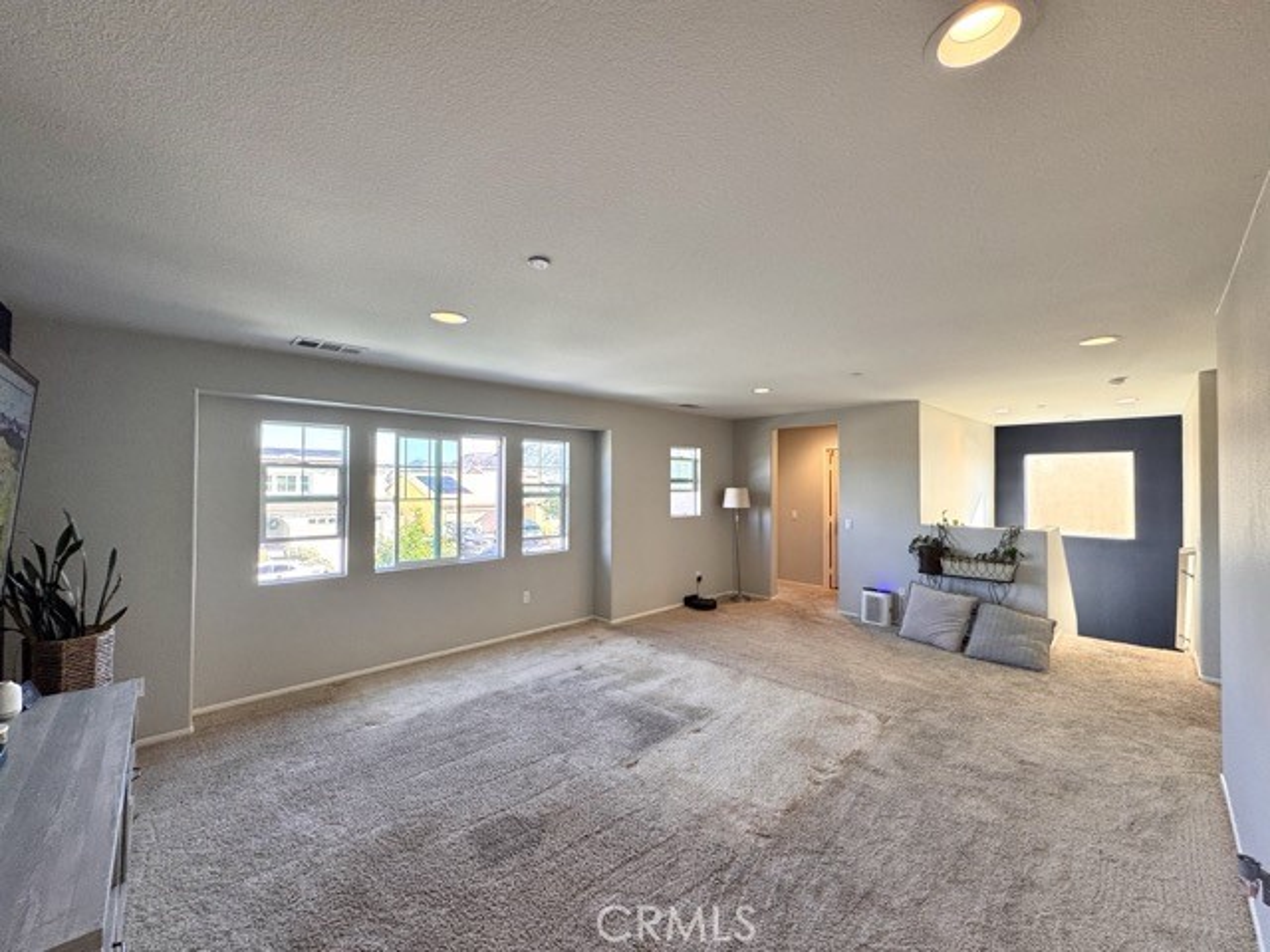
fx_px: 514
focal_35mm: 14
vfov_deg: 85.7
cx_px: 635
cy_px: 476
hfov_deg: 102.1
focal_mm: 2.22
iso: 160
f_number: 2.2
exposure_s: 1/120
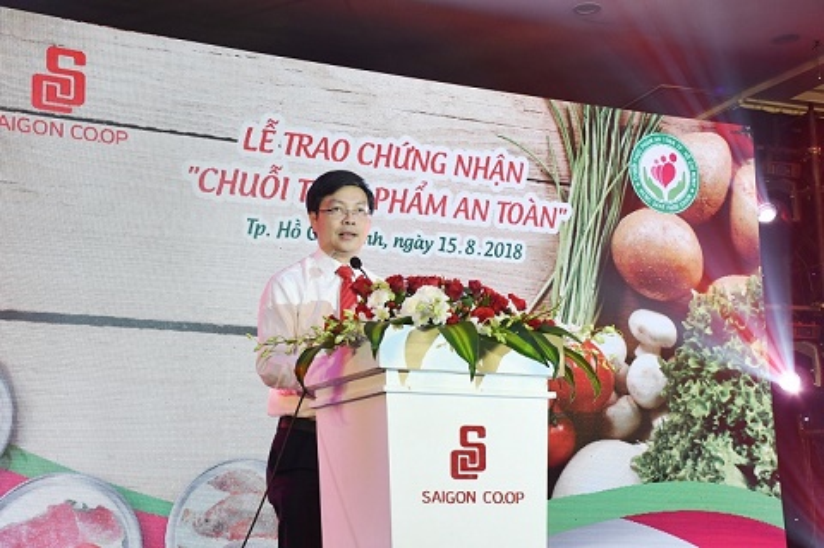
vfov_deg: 25.7
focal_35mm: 52
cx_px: 412
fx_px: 1200
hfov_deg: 37.9
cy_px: 274
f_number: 7.1
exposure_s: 1/125
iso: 1400
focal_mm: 35
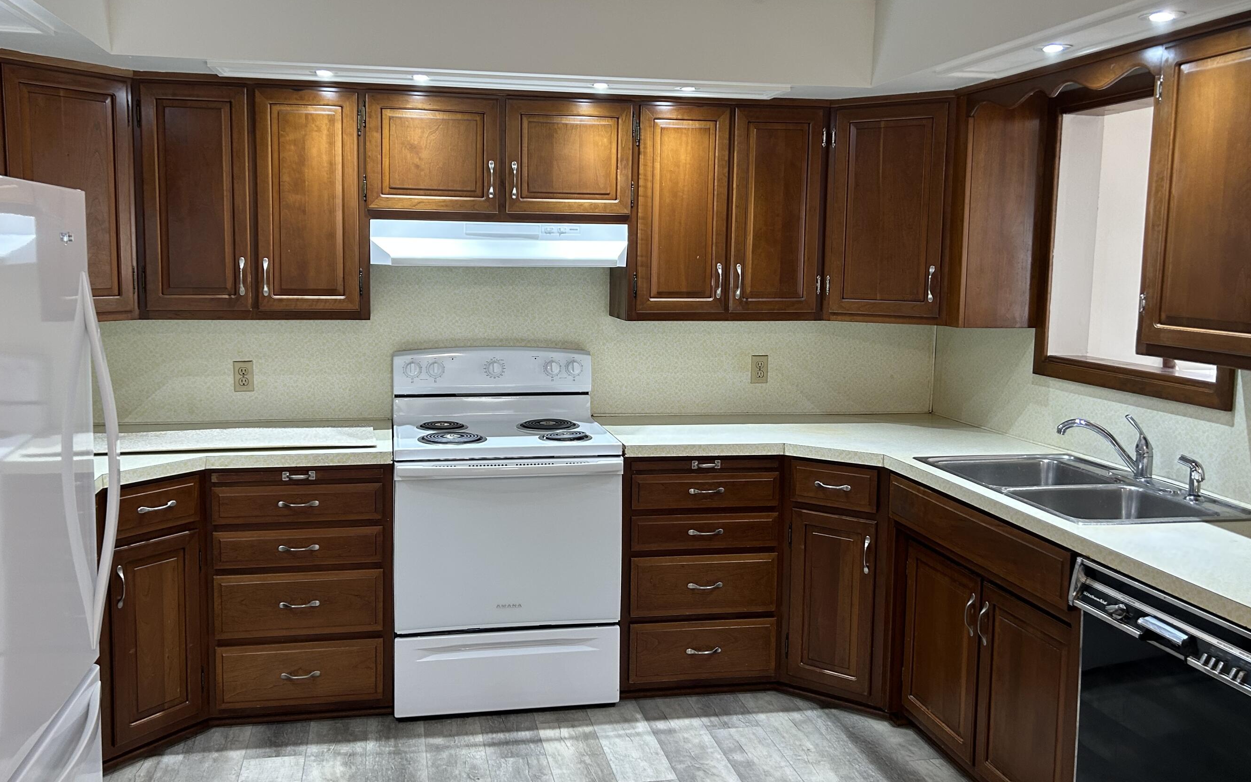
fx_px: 1057
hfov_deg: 61.2
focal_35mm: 31
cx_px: 580
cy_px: 343
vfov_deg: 40.5
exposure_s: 1/60
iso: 125
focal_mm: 5.7
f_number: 1.5
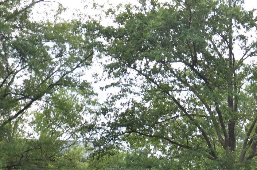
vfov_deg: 10.9
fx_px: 869
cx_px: 278
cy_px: 229
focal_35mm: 122
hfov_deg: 16.4
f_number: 5.6
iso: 200
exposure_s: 1/125
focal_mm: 28
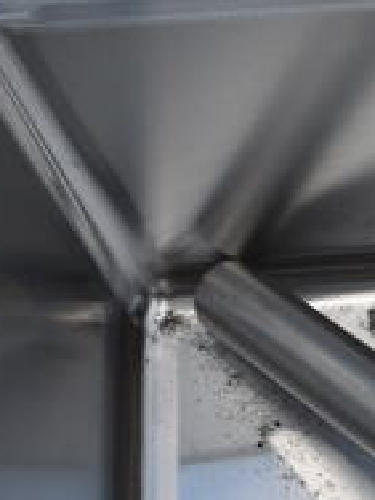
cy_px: 616
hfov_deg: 11.3
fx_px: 1820
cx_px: 559
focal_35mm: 126
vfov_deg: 15.1
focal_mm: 18
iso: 100
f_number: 5.6
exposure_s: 1/125
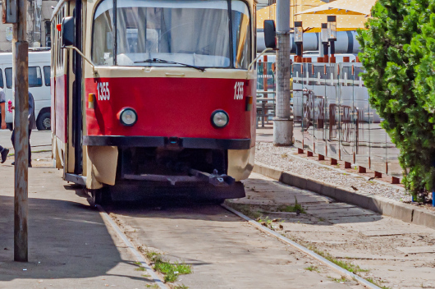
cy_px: -41
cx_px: -9
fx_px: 2221
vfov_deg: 7.4
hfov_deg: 11.1
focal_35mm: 184
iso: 200
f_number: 5
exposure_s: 1/2500
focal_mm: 50
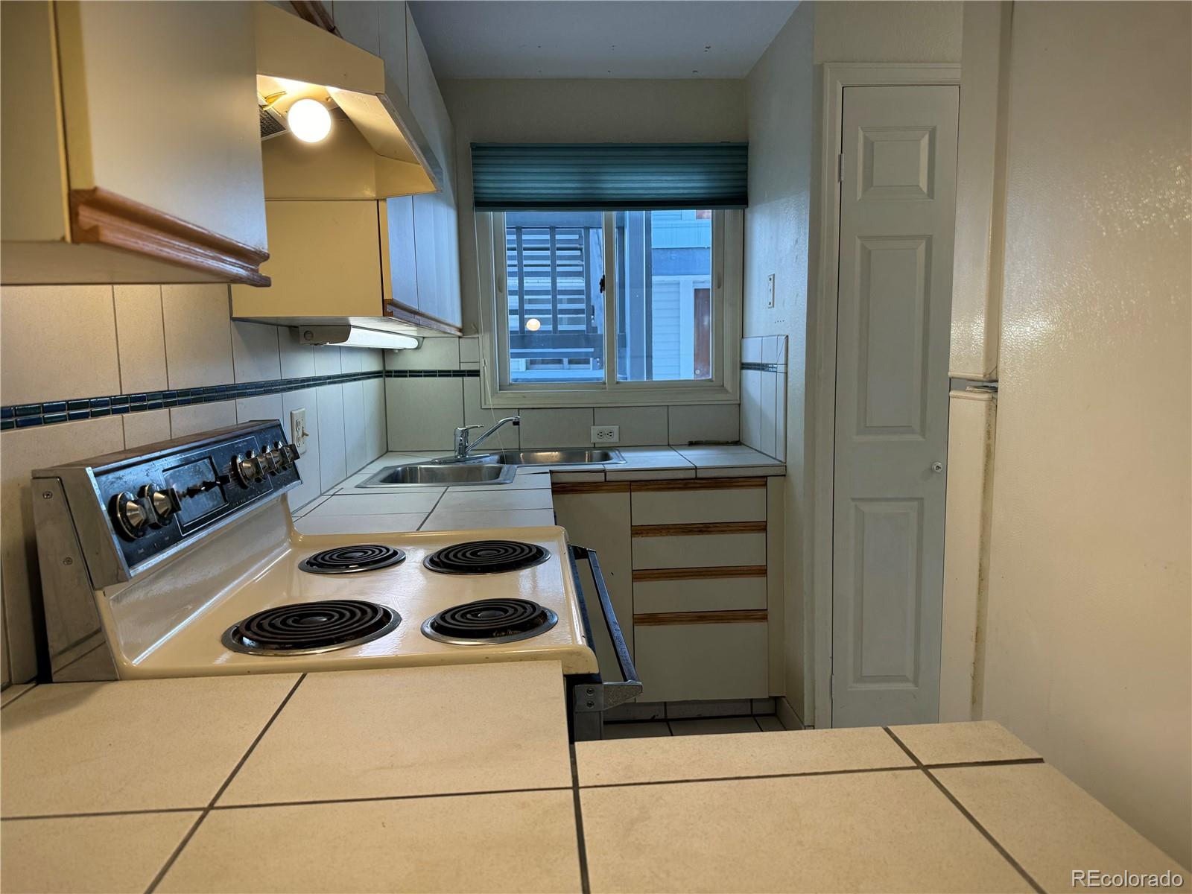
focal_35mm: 24
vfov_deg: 56.8
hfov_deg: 71.6
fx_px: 826
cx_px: 596
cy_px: 447
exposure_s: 1/120
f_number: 1.78
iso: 80
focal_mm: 6.76
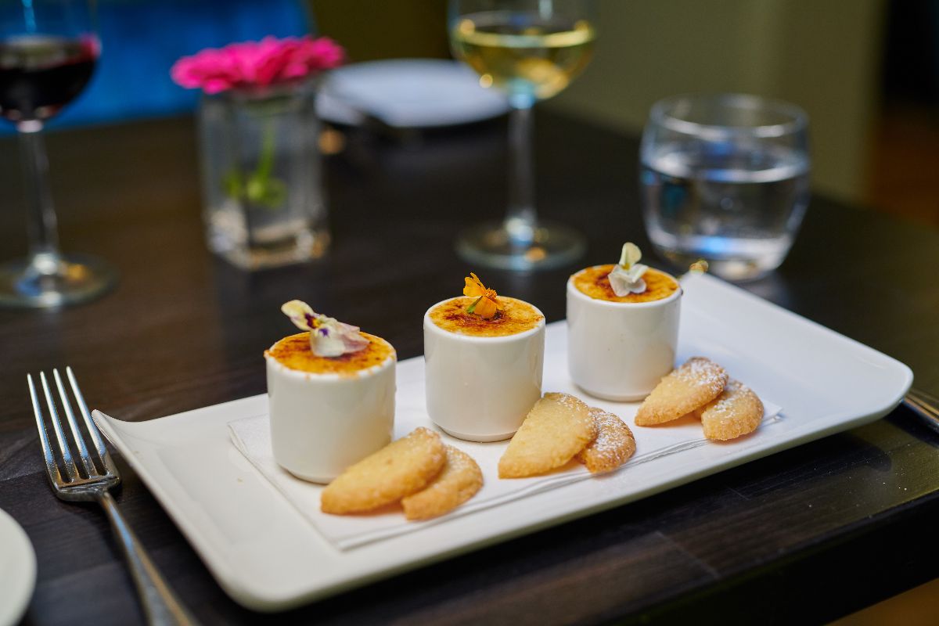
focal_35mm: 50
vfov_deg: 27.0
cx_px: 470
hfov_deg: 39.6
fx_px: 1304
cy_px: 313
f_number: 2.8
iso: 500
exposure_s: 1/200
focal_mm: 50
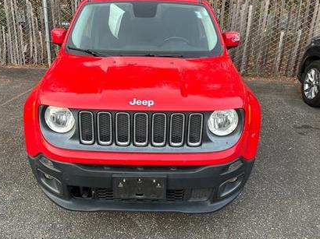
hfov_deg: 56.8
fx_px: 296
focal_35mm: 32
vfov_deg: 44.1
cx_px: 148
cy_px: 115
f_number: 1.5
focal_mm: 5.7
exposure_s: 1/121
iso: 32
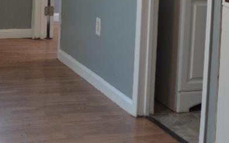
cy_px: -43
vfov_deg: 12.0
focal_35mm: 106
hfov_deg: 19.5
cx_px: 59
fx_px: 661
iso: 400
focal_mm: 18
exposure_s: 1/80
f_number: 4.5
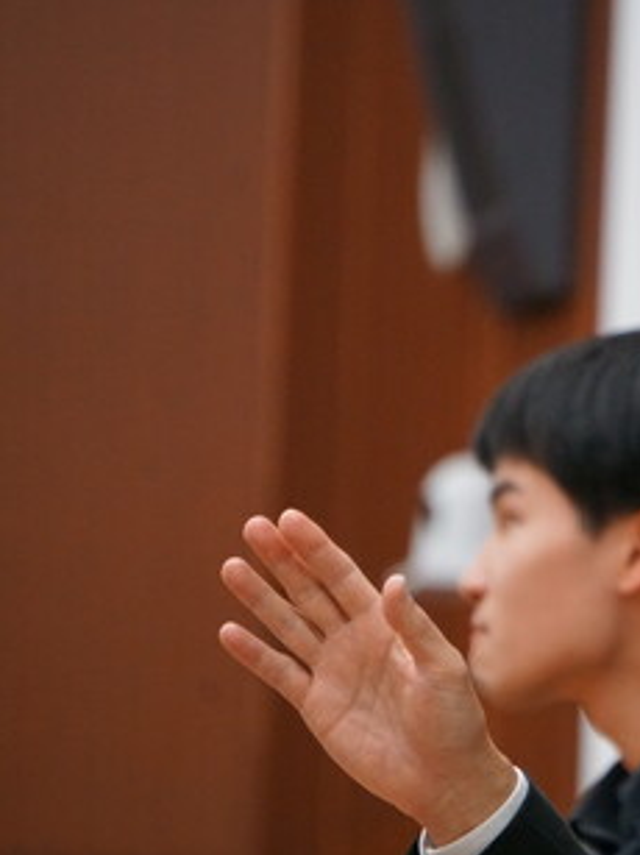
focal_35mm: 474
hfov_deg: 3.1
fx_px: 11693
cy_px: 421
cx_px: 662
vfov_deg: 4.2
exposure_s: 1/250
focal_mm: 210
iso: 6400
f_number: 6.3
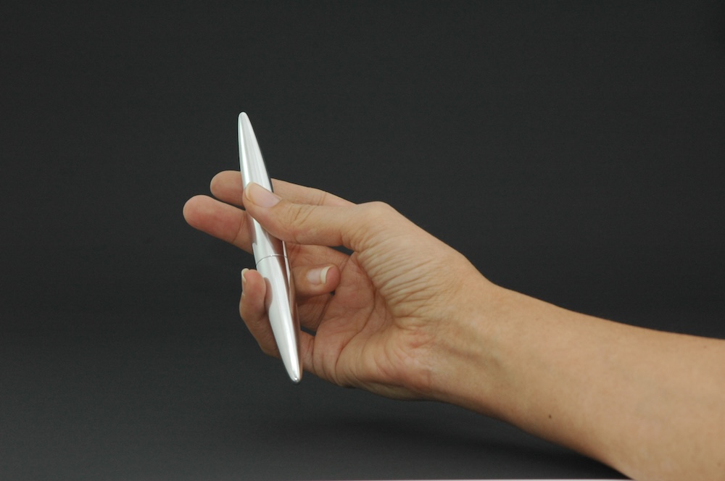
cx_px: 362
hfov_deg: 12.5
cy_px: 240
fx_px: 3319
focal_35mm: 165
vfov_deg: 8.3
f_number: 10
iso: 500
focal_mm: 110
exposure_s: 1/125
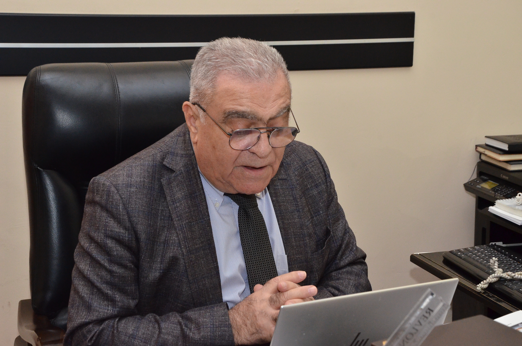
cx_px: 261
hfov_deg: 26.0
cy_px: 173
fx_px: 1129
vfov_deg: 17.4
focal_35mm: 78
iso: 2200
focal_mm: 52
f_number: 9
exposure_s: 1/160
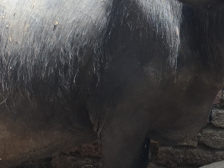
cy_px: -12
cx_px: 157
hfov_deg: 20.1
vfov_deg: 14.9
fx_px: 628
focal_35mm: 97
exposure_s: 1/407
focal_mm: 4.15
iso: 25
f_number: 2.2
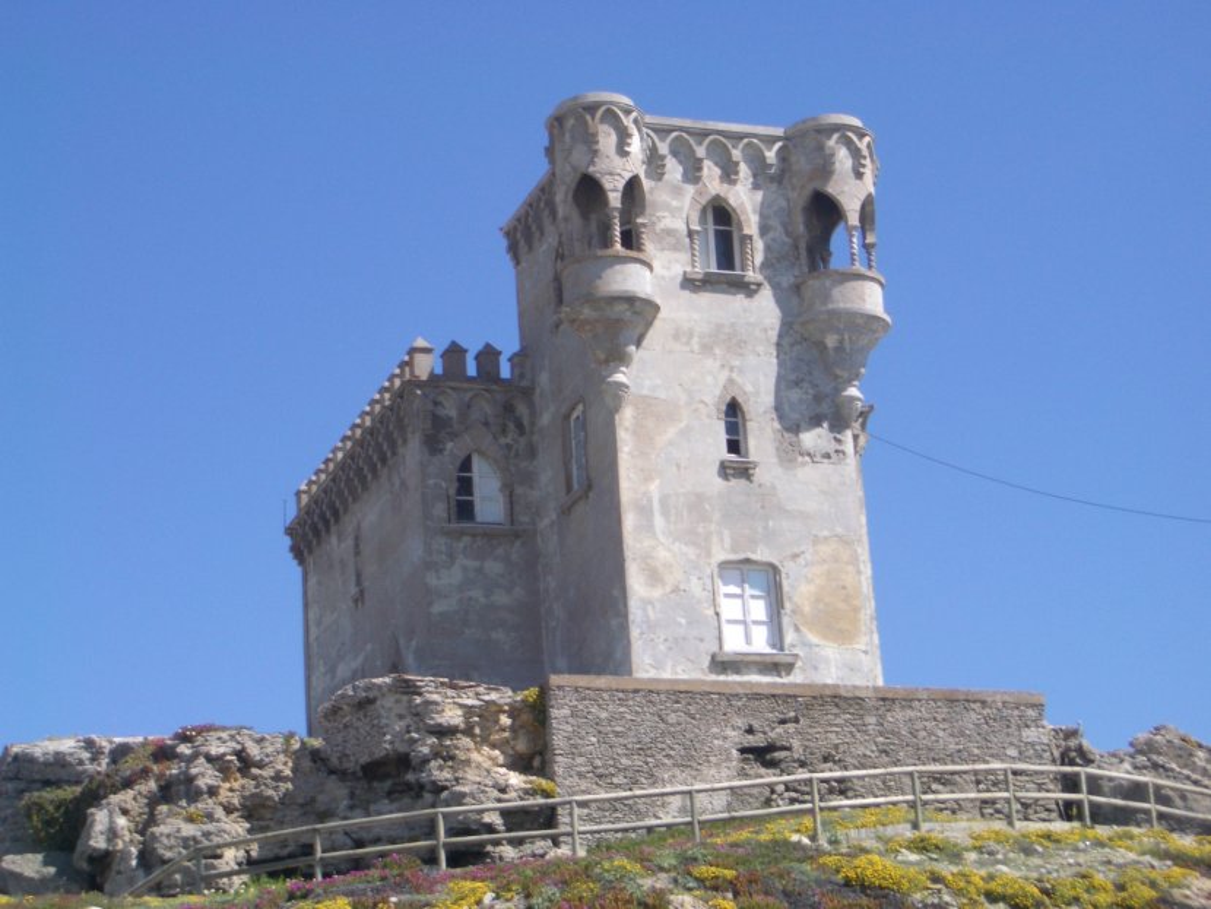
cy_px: 454
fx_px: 3079
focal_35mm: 88
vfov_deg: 16.8
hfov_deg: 22.3
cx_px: 606
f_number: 7
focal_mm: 14.6
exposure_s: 1/200
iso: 50
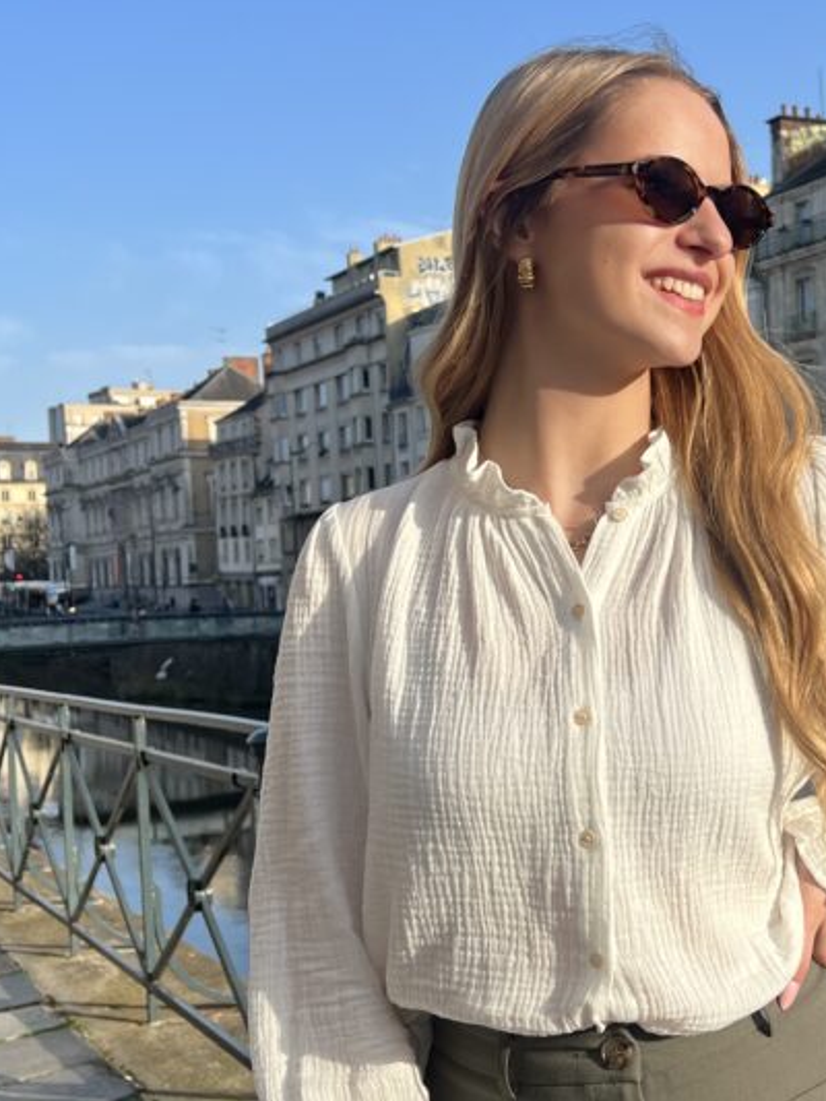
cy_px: 773
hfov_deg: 36.1
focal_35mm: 39
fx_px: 1240
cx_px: 609
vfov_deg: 46.7
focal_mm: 5.7
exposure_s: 1/2695
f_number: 1.5
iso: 50
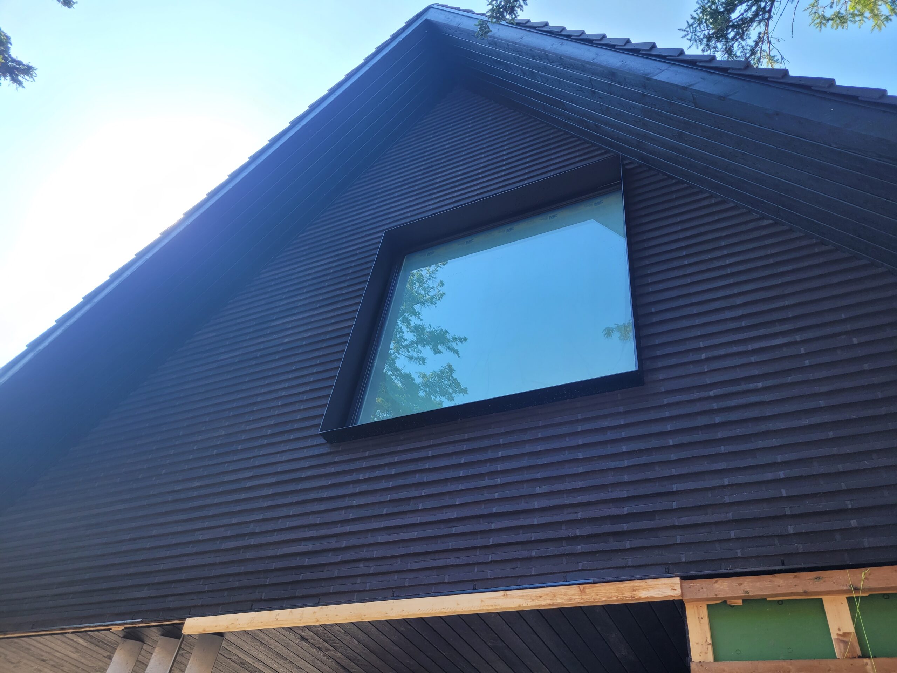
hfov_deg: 67.3
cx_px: 448
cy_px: 336
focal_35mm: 26
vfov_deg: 53.1
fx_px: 674
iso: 40
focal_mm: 5.4
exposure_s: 1/329
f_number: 1.8
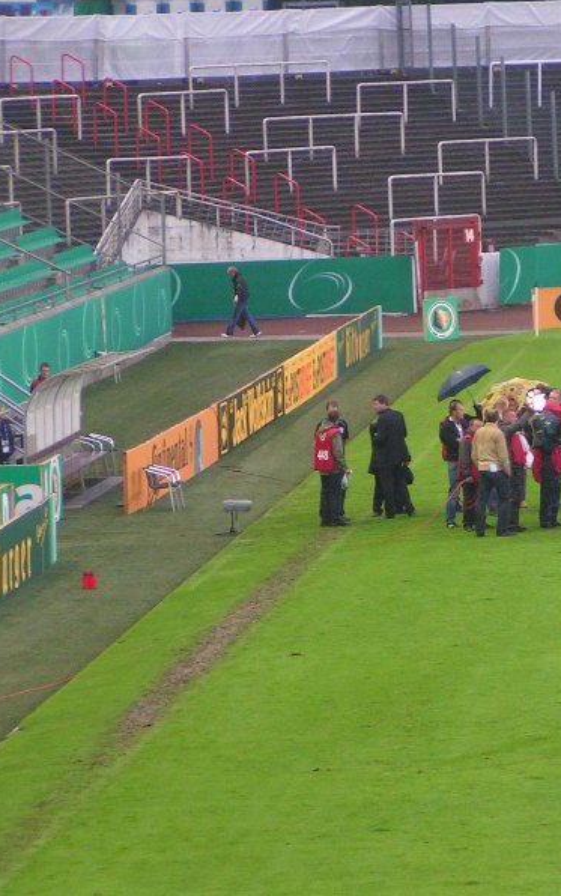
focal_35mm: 256
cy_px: 448
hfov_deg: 5.1
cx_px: 477
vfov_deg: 8.2
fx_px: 6256
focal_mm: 27.5
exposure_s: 1/30
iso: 200
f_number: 3.5
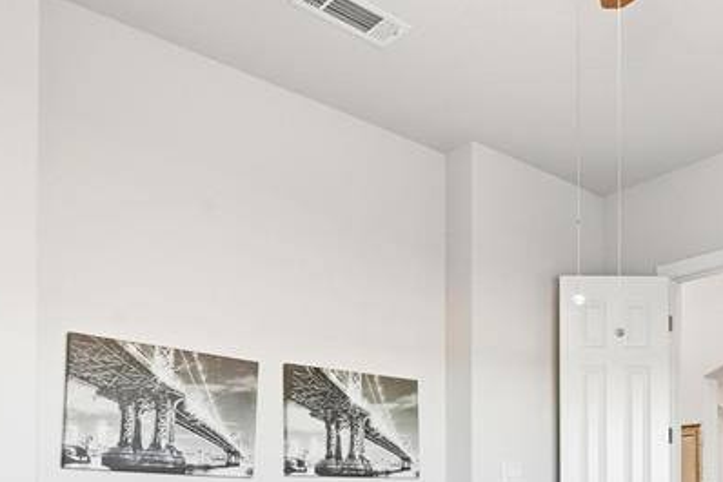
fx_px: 723
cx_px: 556
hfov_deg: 50.6
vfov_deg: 33.2
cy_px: 500
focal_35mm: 36
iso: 100
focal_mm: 14
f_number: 9
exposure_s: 1/30
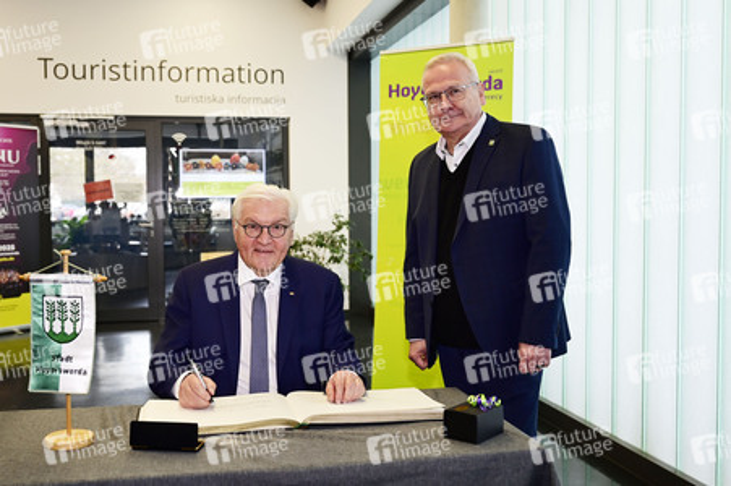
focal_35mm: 32
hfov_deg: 59.5
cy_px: 243
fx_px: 639
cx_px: 366
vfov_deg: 41.7
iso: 800
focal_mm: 31.5
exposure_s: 1/200
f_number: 3.5
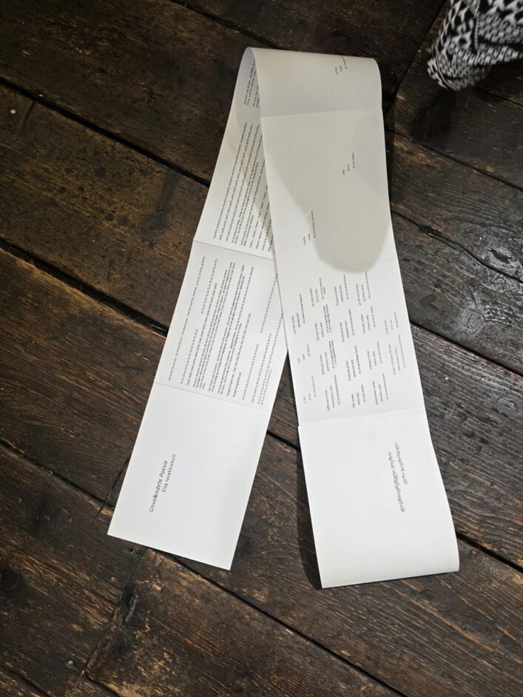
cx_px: 278
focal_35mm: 25
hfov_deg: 54.9
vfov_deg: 69.3
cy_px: 365
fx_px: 503
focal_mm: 6.3
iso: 160
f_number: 1.7
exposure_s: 1/100
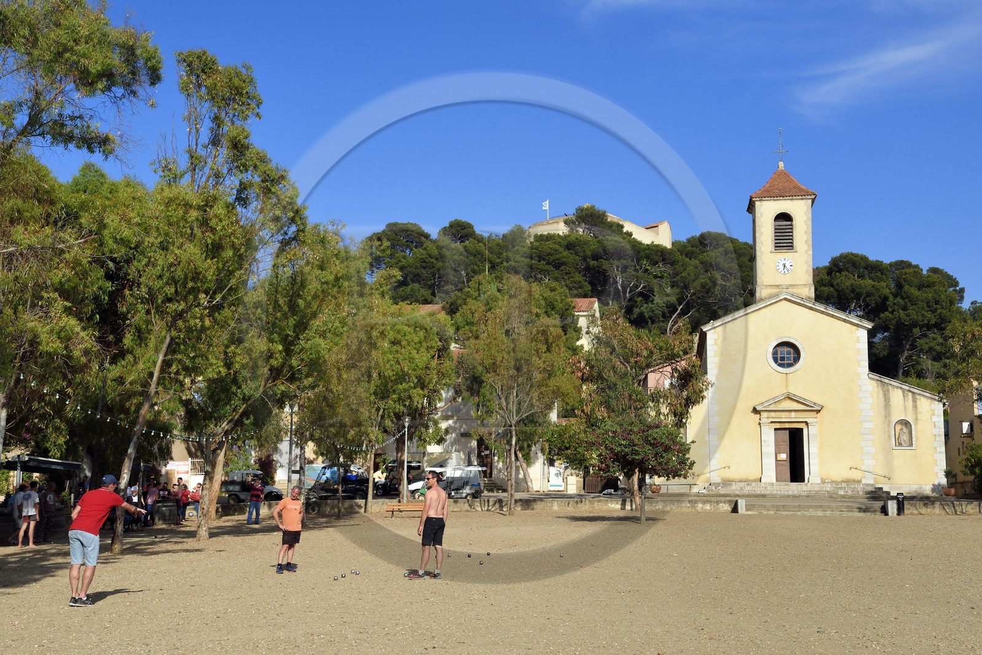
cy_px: 328
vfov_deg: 27.0
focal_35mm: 50
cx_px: 491
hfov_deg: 39.6
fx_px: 1364
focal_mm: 50
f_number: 14
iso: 200
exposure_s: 1/250
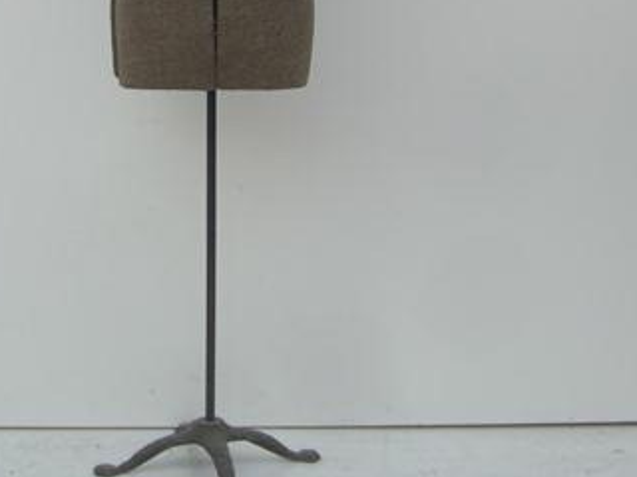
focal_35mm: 94
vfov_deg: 15.5
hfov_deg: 20.7
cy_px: 52
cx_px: 162
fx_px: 1730
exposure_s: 1/320
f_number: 3
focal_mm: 7.6
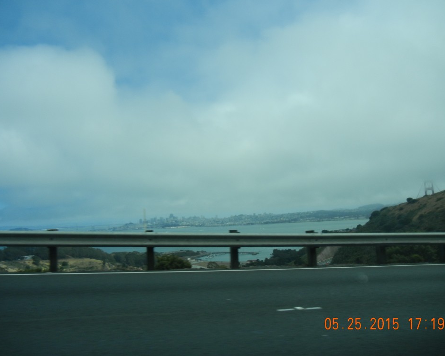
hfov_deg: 55.6
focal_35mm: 32
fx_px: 422
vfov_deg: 45.8
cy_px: 179
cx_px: 231
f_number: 7
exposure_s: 1/547
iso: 160
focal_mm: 5.4
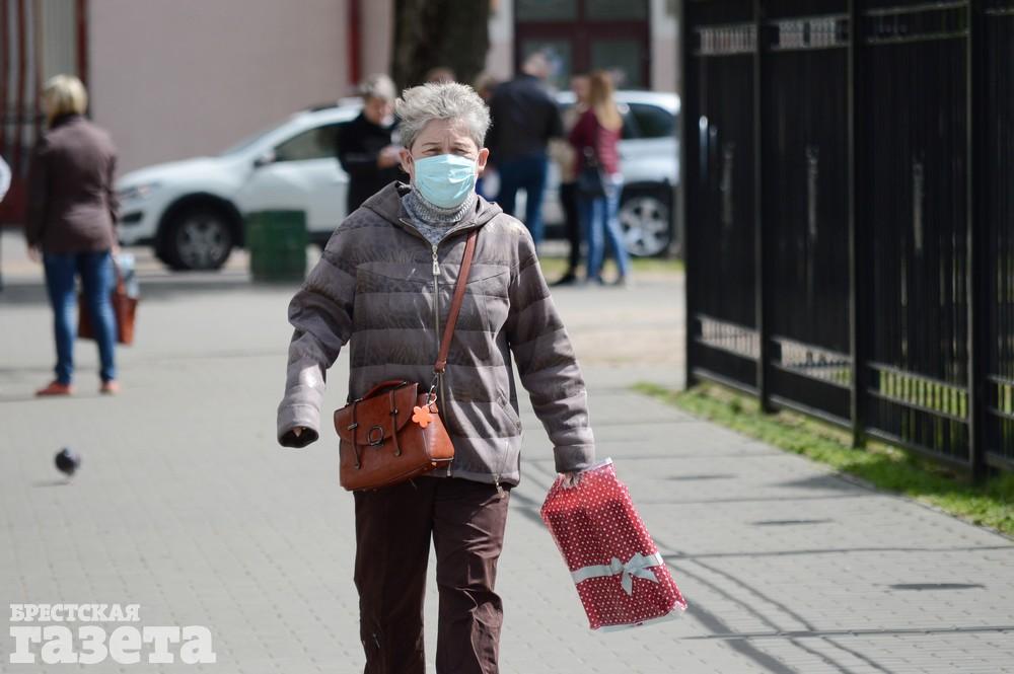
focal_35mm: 300
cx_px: 507
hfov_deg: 6.9
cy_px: 337
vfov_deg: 4.6
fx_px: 8443
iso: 400
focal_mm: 200
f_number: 5.6
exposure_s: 1/1250
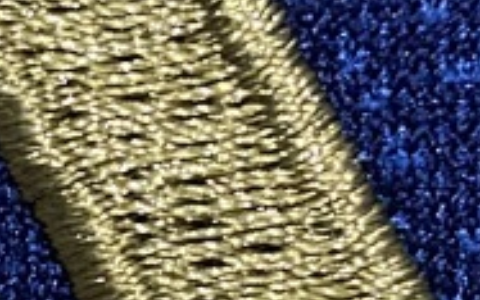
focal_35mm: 159
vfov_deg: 8.3
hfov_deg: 13.0
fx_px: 2081
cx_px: 0
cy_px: 138
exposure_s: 1/45
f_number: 1.8
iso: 500
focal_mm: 4.25
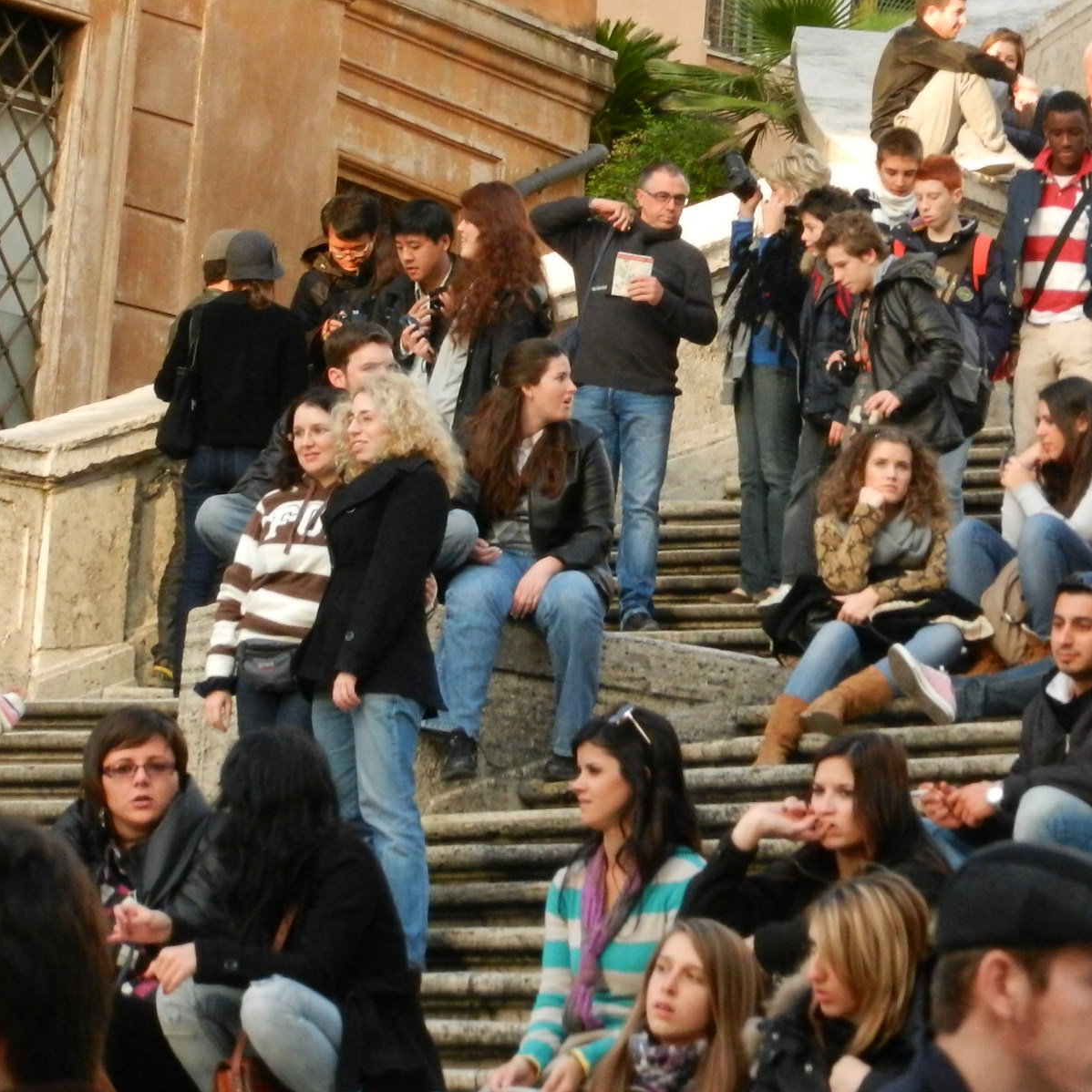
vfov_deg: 10.3
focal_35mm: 170
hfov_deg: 10.3
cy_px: 546
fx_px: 6067
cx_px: 698
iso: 640
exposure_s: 1/200
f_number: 5.2
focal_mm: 25.9
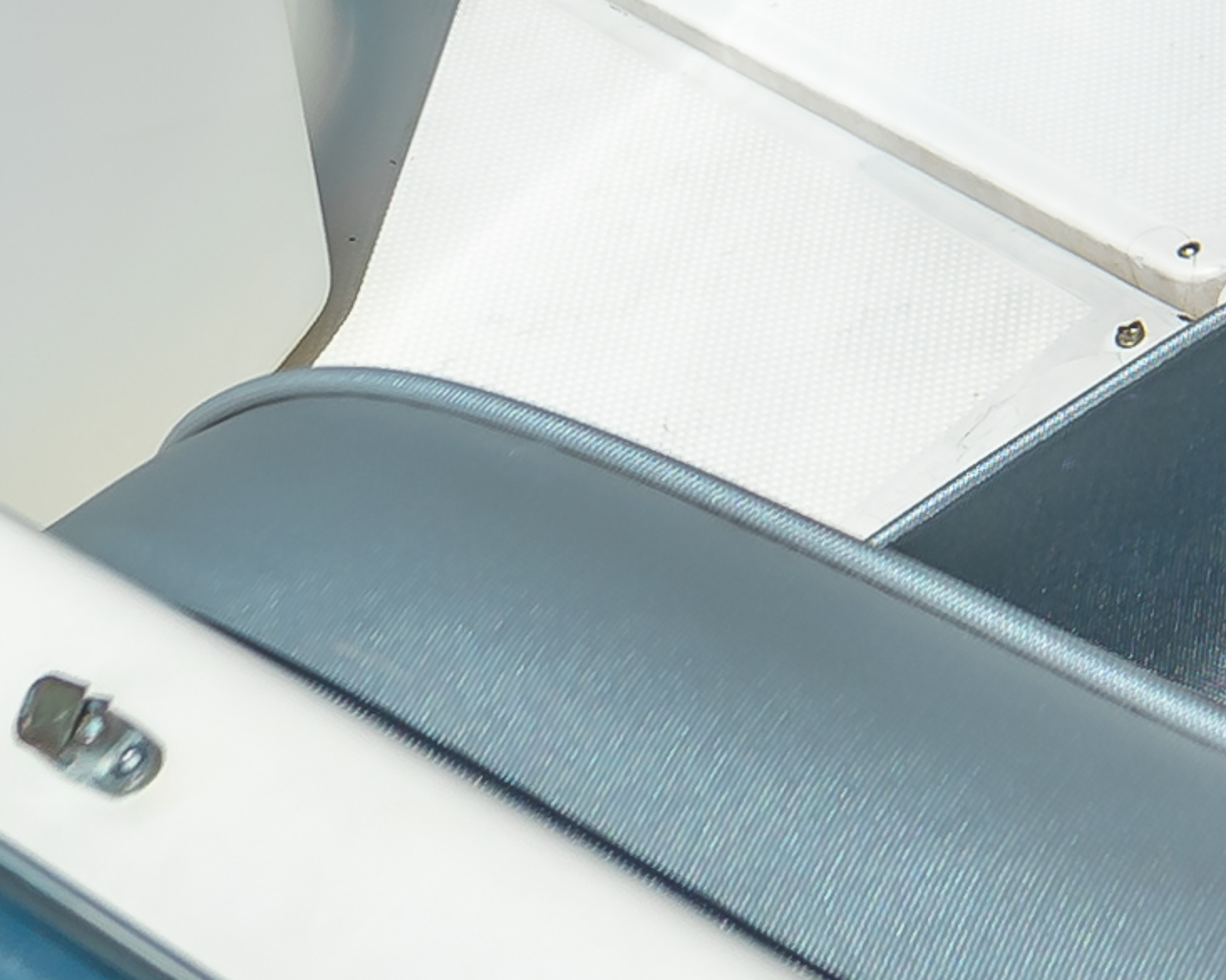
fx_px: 3845
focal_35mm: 106
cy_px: -1539
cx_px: 2248
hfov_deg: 15.4
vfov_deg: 11.4
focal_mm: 14
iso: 160
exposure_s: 1/800
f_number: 8
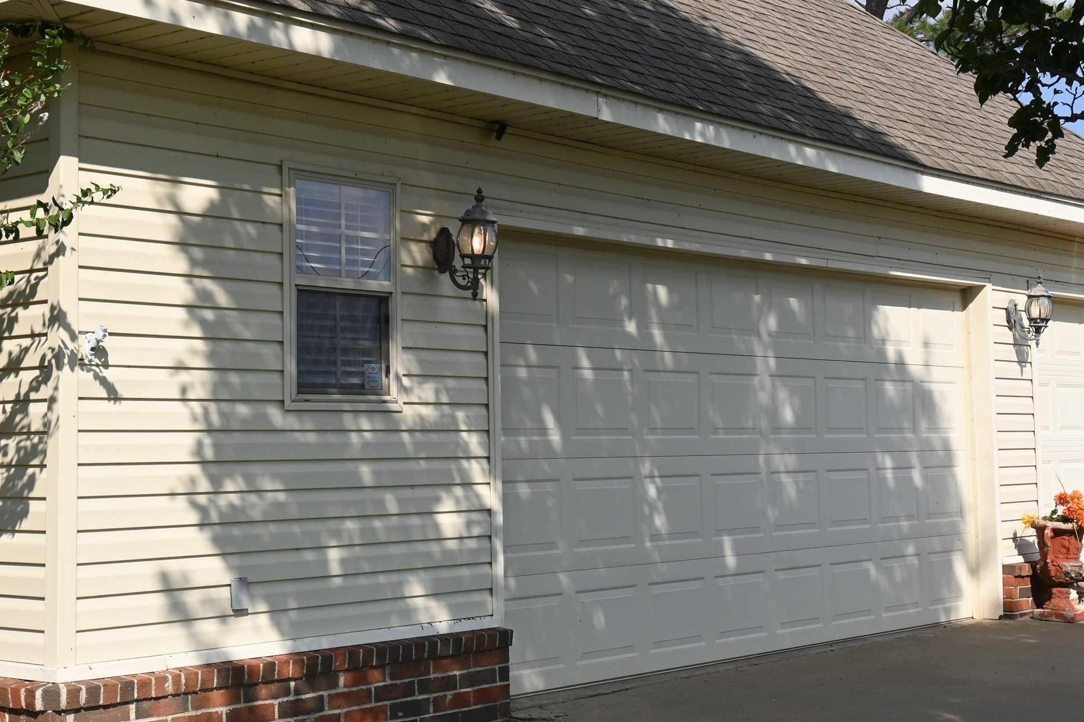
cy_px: 324
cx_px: 475
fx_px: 1783
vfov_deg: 22.9
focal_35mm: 59
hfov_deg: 33.8
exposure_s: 1/200
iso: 100
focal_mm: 24.5
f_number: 10
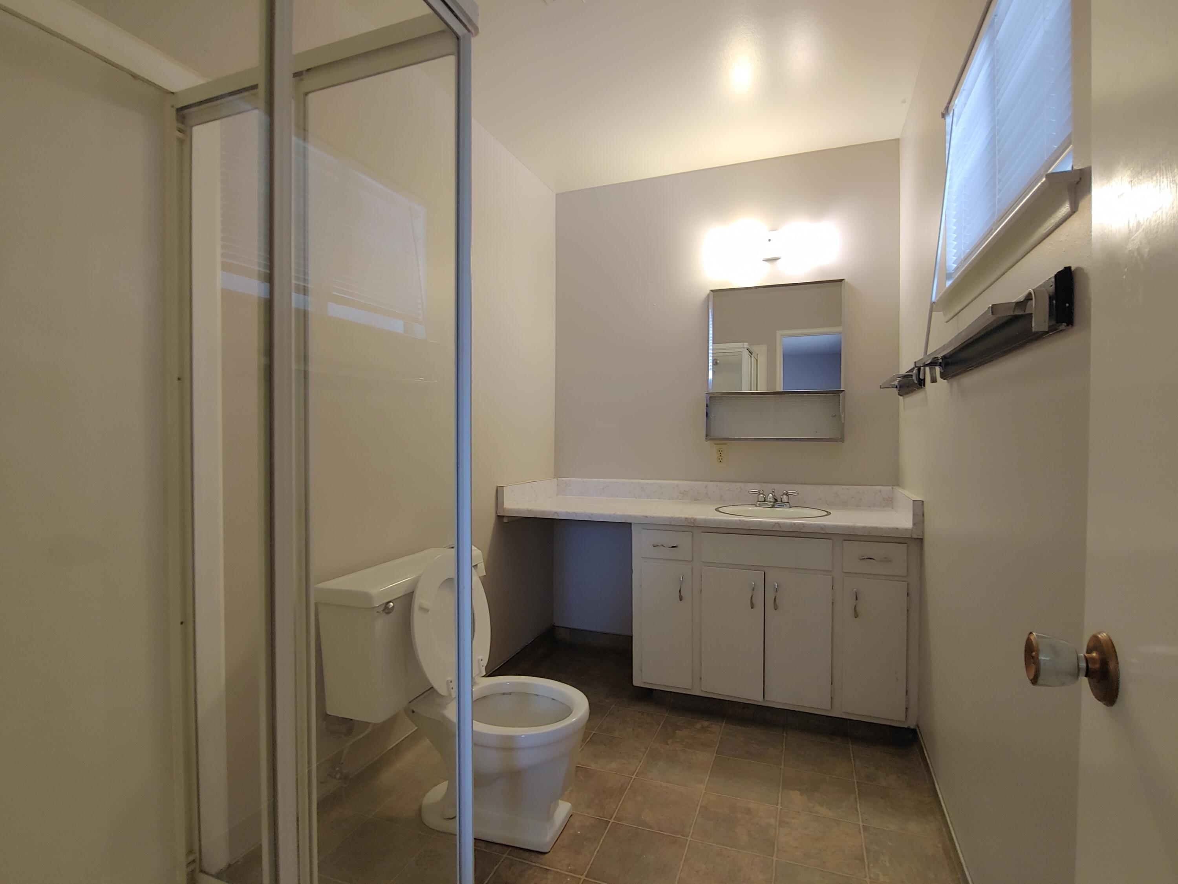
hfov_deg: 94.5
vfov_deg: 78.1
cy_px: 442
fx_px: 544
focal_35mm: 16
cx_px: 589
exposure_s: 1/30
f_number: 1.9
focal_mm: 2.18
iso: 100
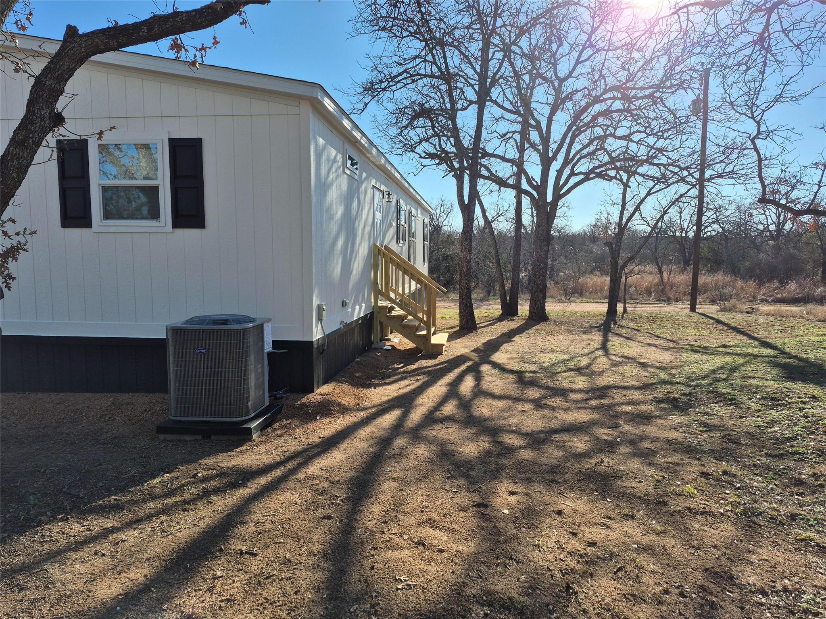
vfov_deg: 58.9
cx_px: 413
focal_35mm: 23
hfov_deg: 73.9
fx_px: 549
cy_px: 310
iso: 25
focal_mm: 5.4
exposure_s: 1/1656
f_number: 1.8
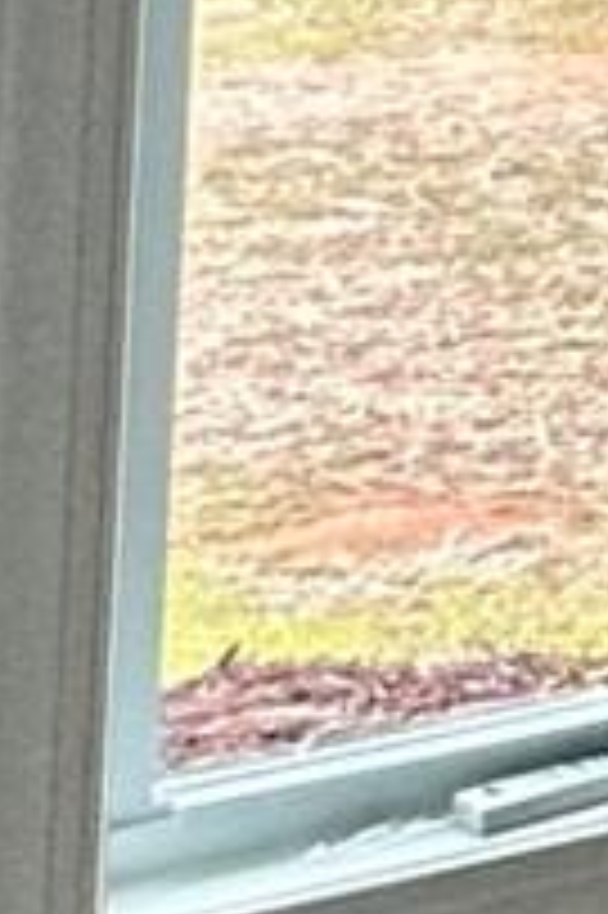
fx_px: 3730
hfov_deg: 6.3
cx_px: 2869
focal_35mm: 147
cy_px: -1065
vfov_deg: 12.0
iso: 125
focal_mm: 2.22
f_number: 2.2
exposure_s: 1/120
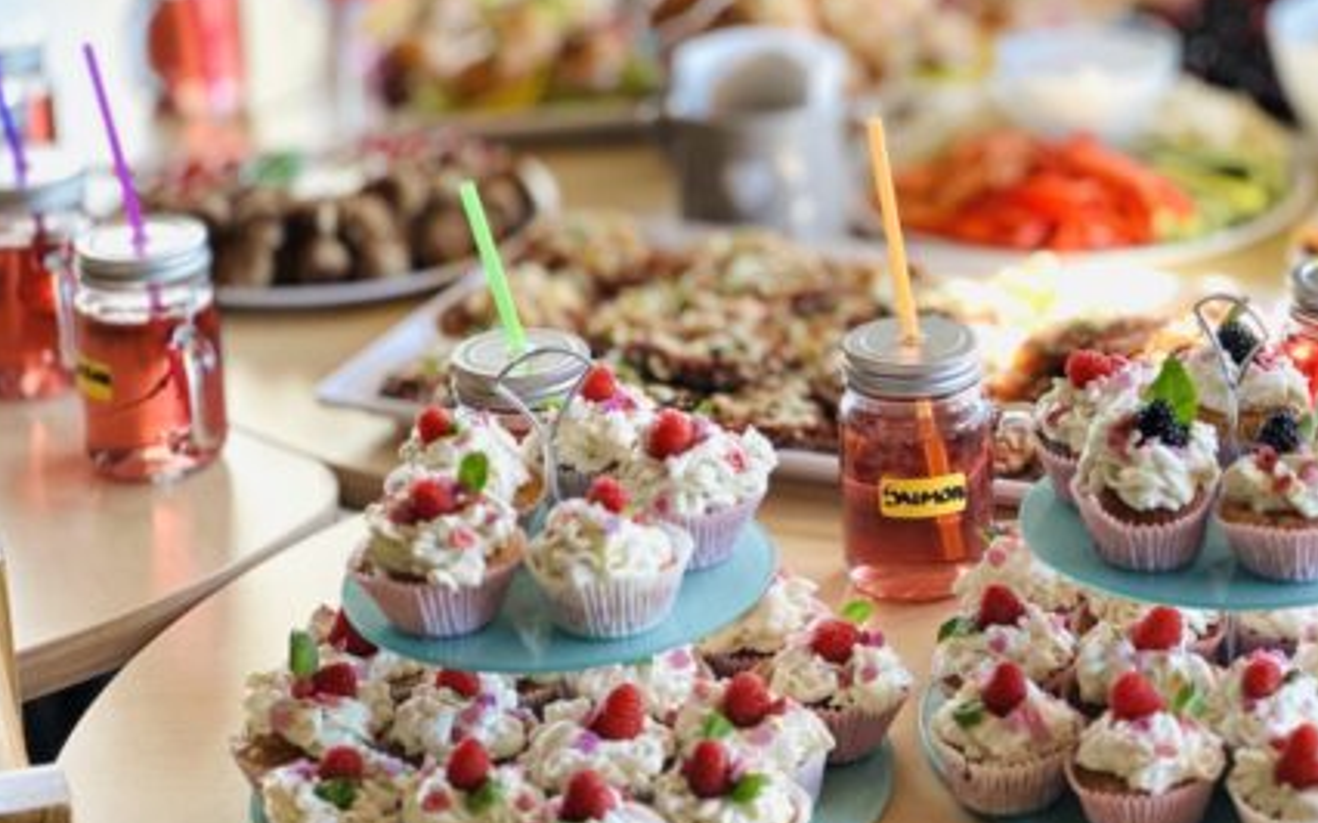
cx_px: 919
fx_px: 4130
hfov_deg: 18.1
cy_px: 229
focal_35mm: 115
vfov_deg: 11.4
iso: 160
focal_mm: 9
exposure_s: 1/50
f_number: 2.8
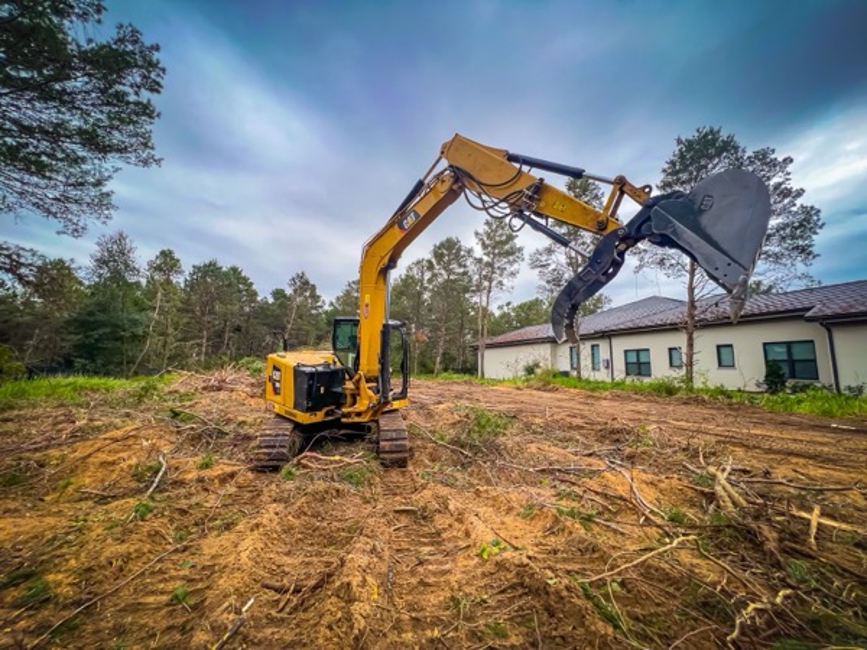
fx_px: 326
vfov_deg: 89.9
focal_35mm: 13
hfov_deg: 106.2
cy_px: 325
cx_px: 434
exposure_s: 1/100
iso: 32
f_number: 1.8
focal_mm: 1.57
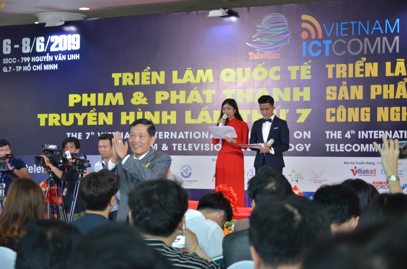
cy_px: 134
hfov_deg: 22.0
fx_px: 1049
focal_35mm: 93
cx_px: 204
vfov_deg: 14.6
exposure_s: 1/100
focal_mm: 62
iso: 800
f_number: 5.3
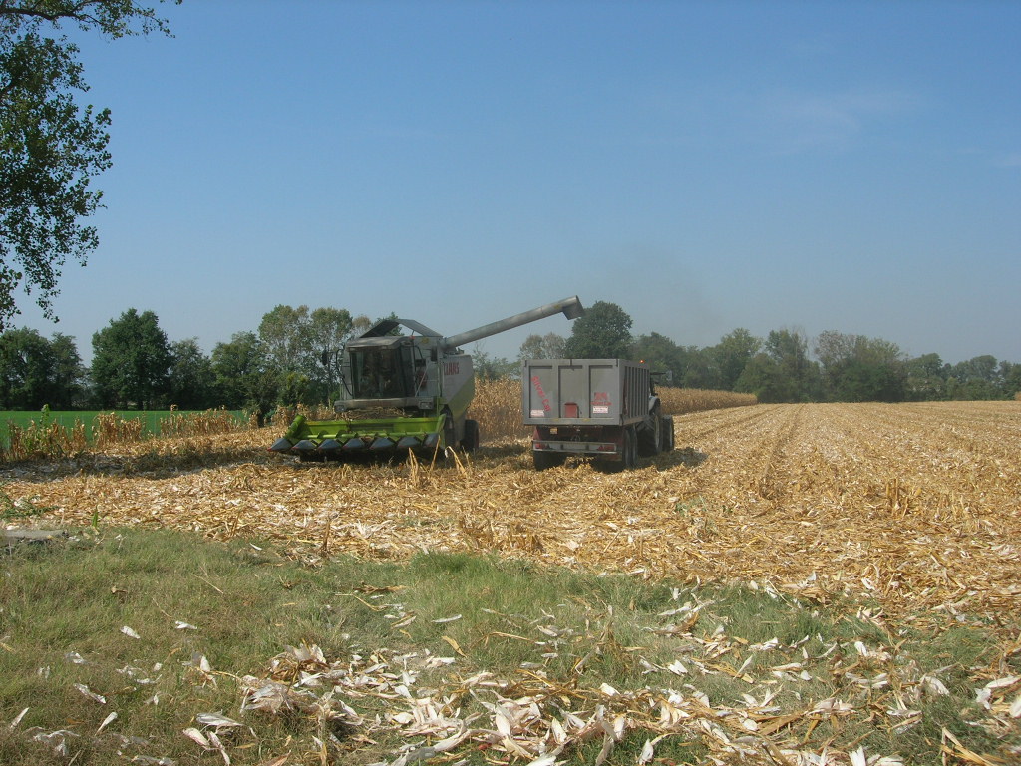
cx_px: 510
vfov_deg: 37.7
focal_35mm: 38
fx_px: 1121
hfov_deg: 49.0
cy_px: 383
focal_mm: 7.8
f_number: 4.8
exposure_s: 1/668
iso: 64
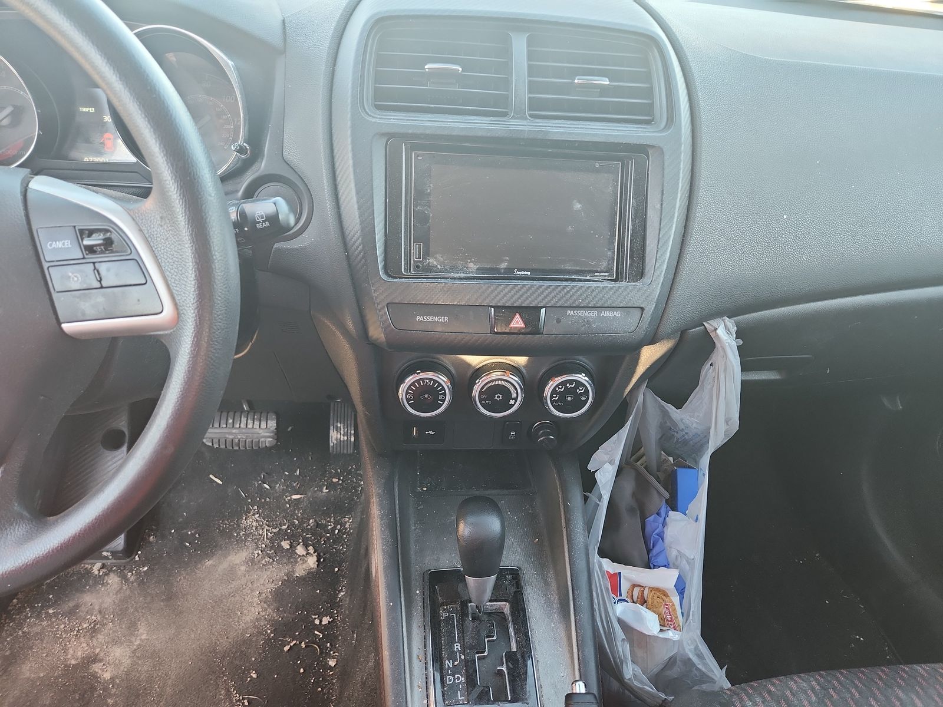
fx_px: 627
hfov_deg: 73.9
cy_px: 354
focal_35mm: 23
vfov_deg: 58.9
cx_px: 472
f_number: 1.8
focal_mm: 5.4
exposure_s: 1/59
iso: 217
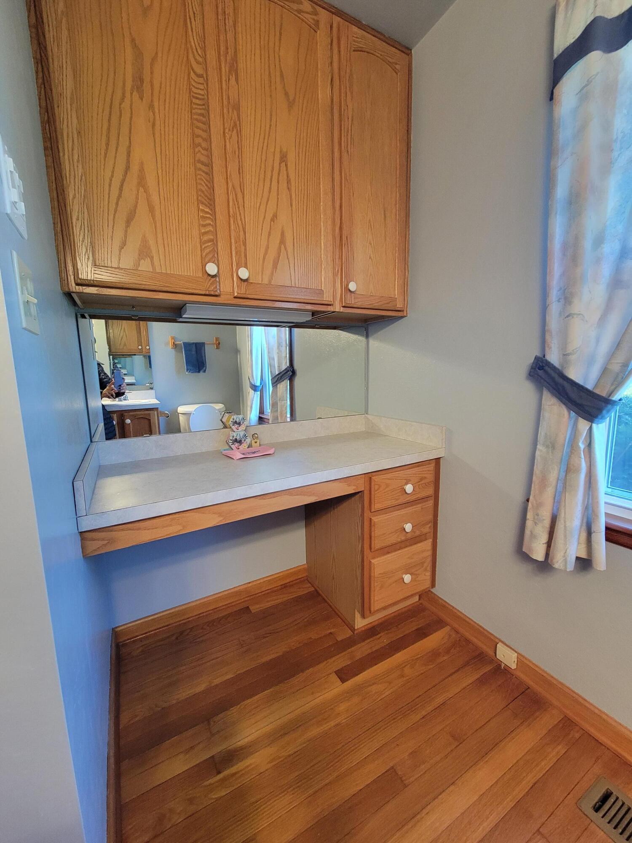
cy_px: 422
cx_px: 316
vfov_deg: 106.2
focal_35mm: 13
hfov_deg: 89.9
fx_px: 316
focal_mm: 2.2
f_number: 2.2
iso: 400
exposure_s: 1/60
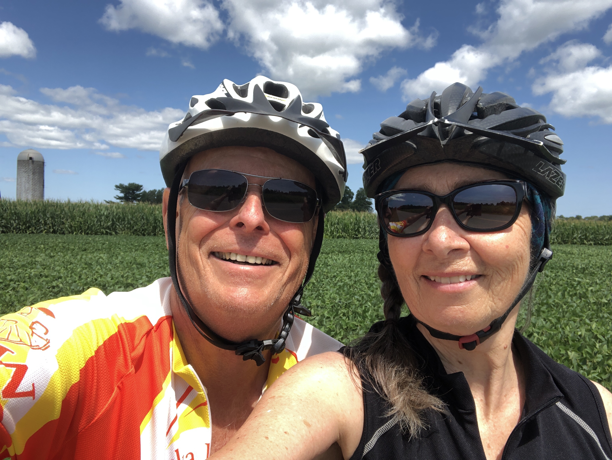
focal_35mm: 32
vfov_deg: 44.2
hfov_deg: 56.8
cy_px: 230
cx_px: 306
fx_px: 566
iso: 20
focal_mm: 2.87
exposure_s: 1/653
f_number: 2.2
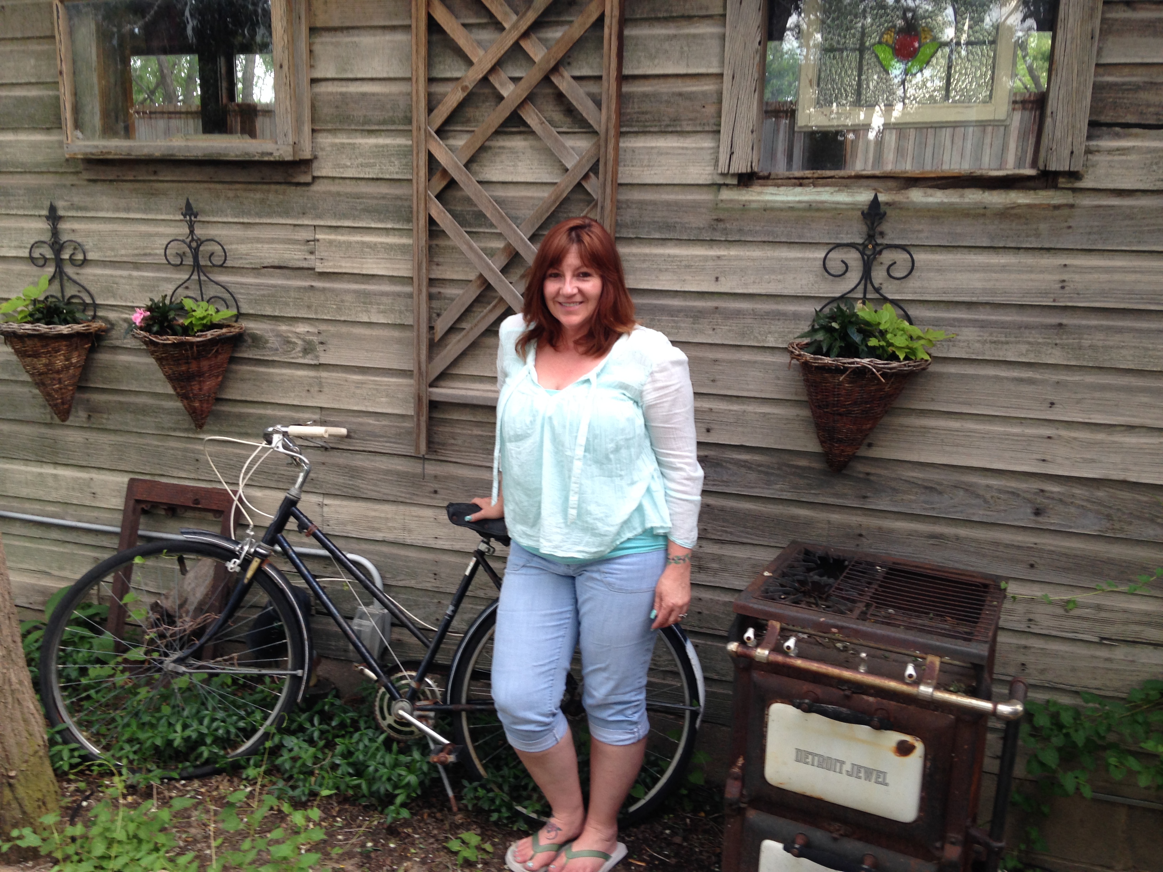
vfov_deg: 42.9
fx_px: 1109
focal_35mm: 33
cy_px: 436
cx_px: 582
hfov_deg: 55.4
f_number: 2.4
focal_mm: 4.12
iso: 50
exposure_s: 1/24
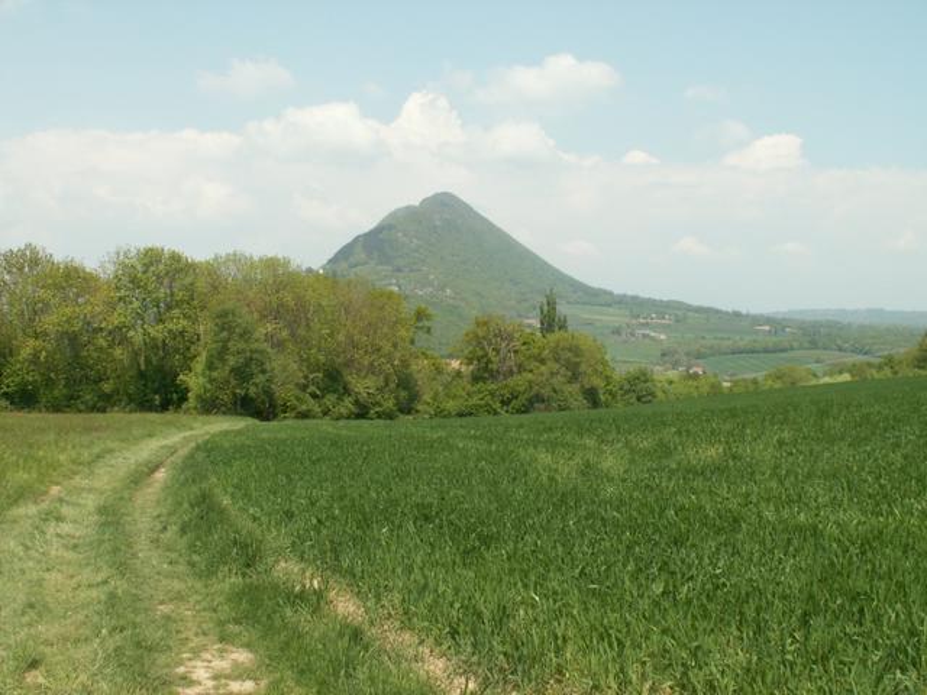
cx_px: 464
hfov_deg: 52.6
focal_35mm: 35
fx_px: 937
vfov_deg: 40.7
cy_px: 348
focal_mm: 5.86
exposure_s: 1/160
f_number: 6.3
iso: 50
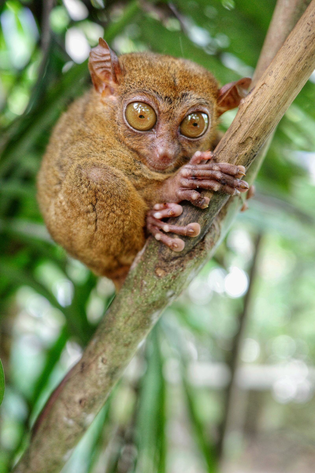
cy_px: 236
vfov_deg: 48.5
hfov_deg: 33.4
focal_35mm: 40
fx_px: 525
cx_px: 158
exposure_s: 1/15
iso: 1000
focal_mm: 26
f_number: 2.8
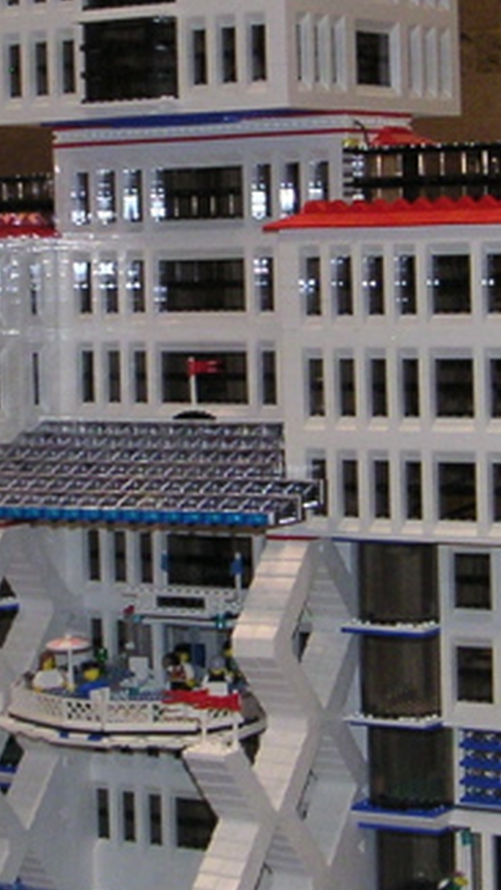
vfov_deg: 20.9
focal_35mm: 102
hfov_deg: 11.9
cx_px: 205
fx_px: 2407
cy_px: 414
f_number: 2.8
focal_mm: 6
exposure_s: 1/45
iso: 160
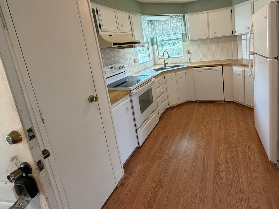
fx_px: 153
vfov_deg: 67.2
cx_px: 170
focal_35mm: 19
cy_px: 73
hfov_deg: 83.4
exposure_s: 1/60
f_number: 2.2
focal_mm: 2.22
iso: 250
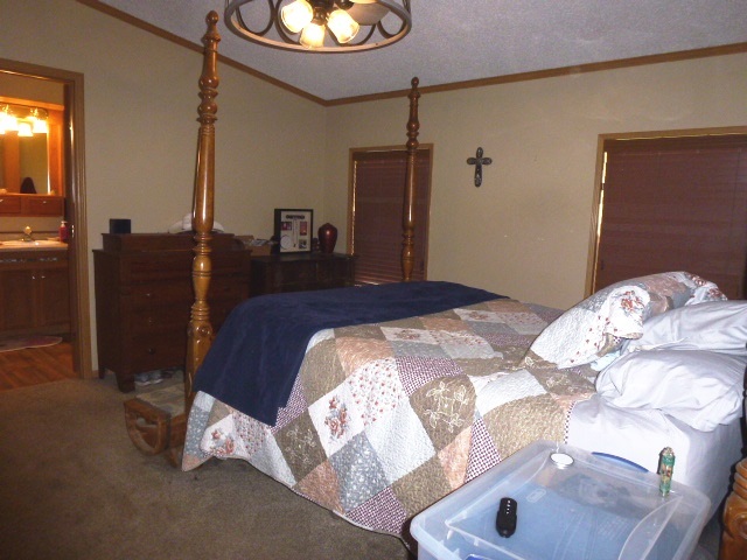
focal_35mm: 24
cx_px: 374
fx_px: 518
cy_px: 280
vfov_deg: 56.8
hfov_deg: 71.6
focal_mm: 4.3
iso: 250
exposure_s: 1/60
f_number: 3.3
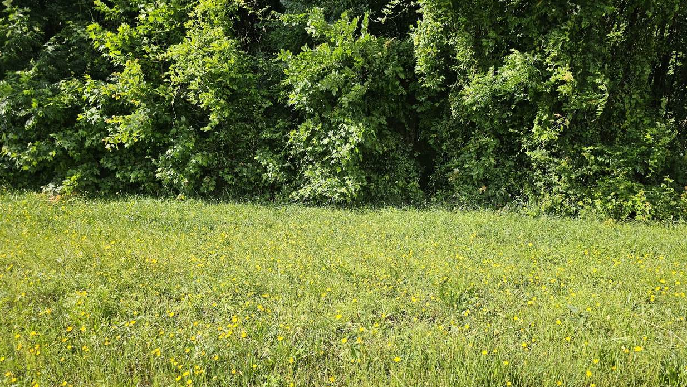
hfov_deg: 71.9
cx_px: 342
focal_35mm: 26
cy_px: 204
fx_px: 474
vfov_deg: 44.4
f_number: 1.7
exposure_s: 1/336
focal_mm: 6.3
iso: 10
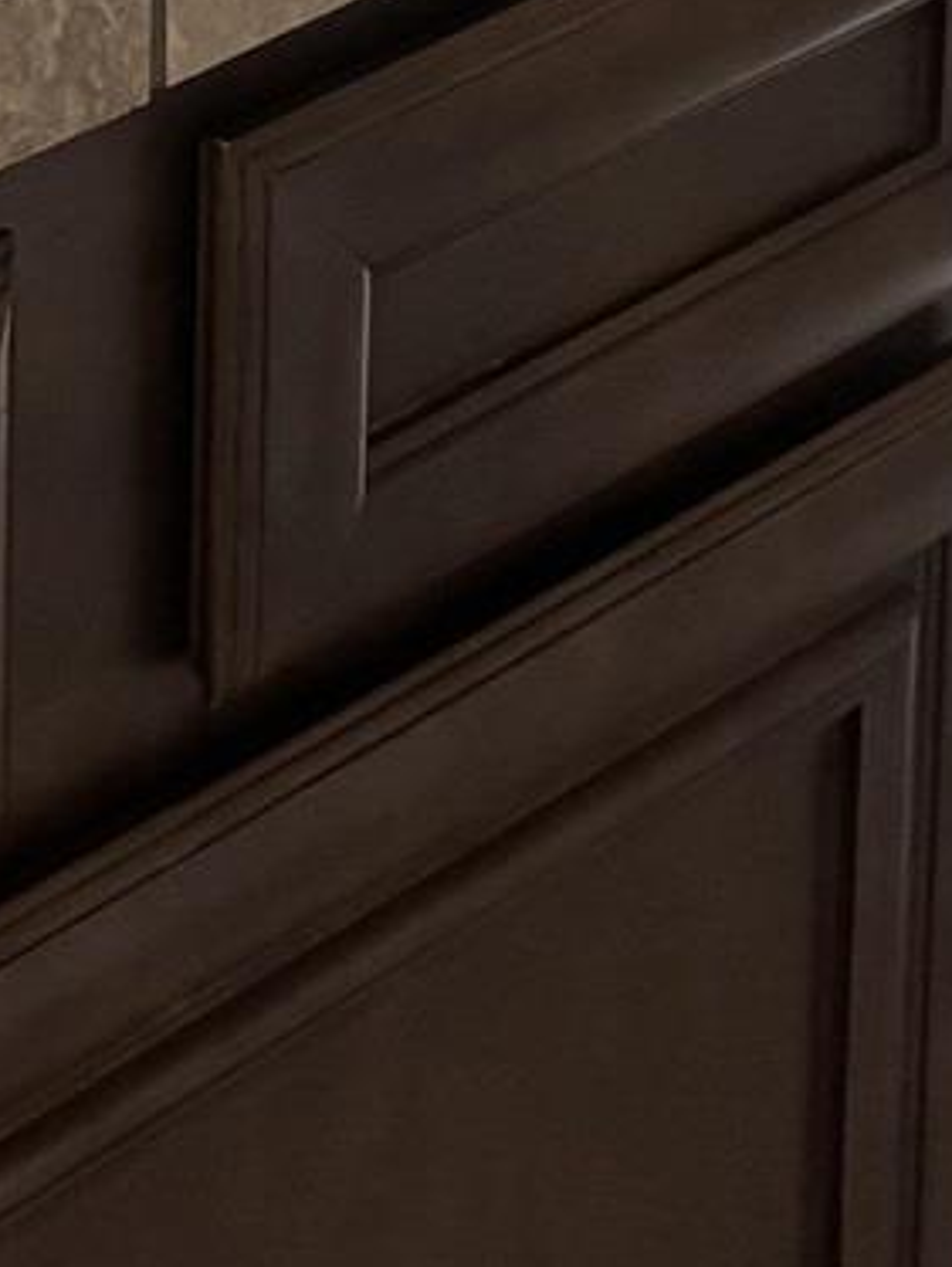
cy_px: -1375
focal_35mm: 160
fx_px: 5860
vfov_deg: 11.1
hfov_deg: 9.1
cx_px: -359
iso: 200
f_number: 1.6
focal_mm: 5.96
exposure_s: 1/60
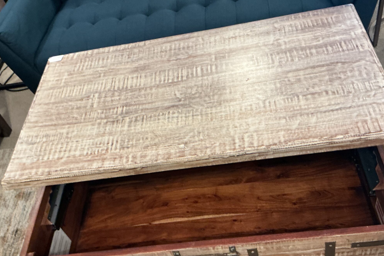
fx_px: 416
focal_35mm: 39
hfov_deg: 49.6
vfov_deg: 34.1
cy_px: 149
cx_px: 188
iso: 200
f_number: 1.8
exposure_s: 1/40
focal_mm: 3
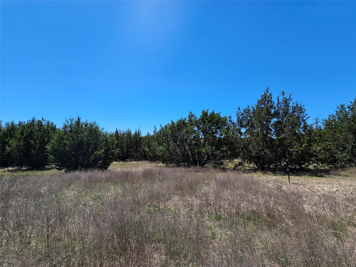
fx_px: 134
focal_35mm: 13
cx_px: 178
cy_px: 134
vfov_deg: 89.9
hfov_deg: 106.2
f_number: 2.2
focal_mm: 2.2
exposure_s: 1/2099
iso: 50
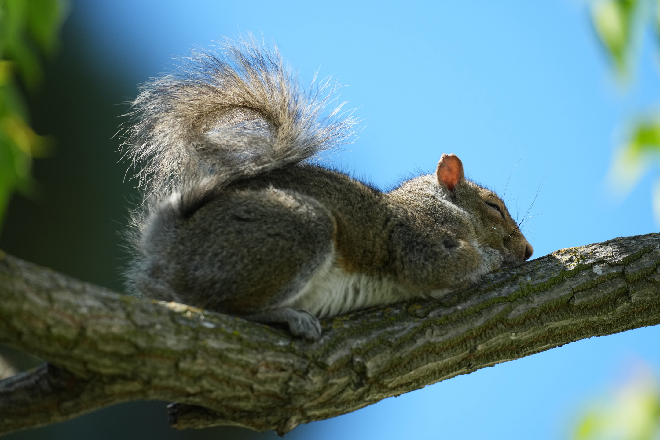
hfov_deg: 3.4
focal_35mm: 600
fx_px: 10999
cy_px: 220
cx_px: 330
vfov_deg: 2.3
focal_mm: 600
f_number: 5.6
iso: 1000
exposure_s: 1/1250
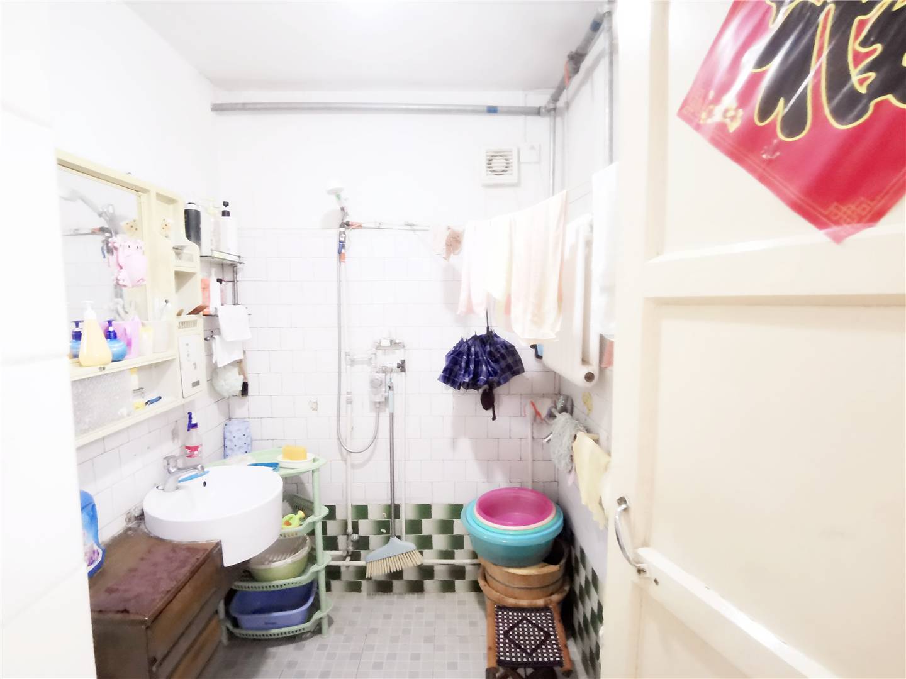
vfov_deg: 74.7
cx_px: 453
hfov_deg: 91.0
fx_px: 445
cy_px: 340
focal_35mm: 17
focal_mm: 2.26
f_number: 2.2
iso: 1250
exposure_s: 1/16.7
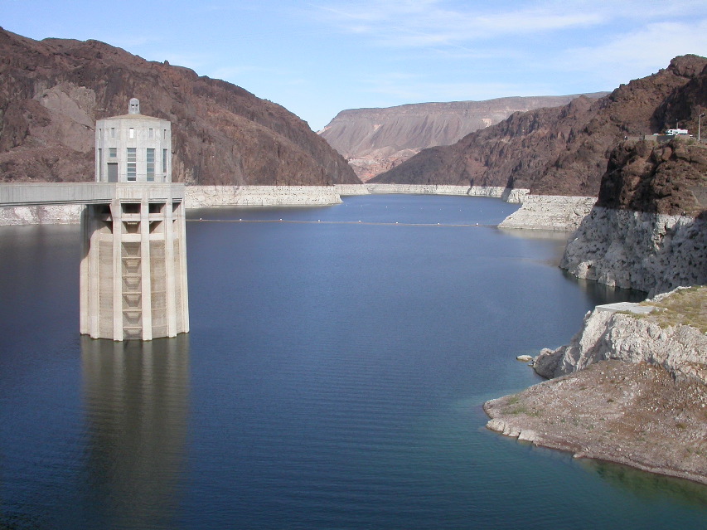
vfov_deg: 37.7
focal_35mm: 38
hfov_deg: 49.0
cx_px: 354
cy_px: 265
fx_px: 776
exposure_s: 1/287
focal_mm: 7.85
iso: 100
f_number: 7.5
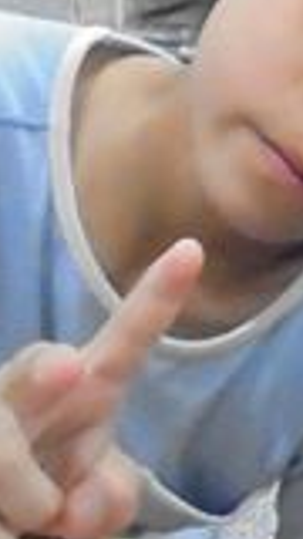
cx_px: 727
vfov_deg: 19.7
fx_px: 1514
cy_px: 27
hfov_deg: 10.0
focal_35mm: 106
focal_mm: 4.6
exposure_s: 1/80
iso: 1600
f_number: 3.5
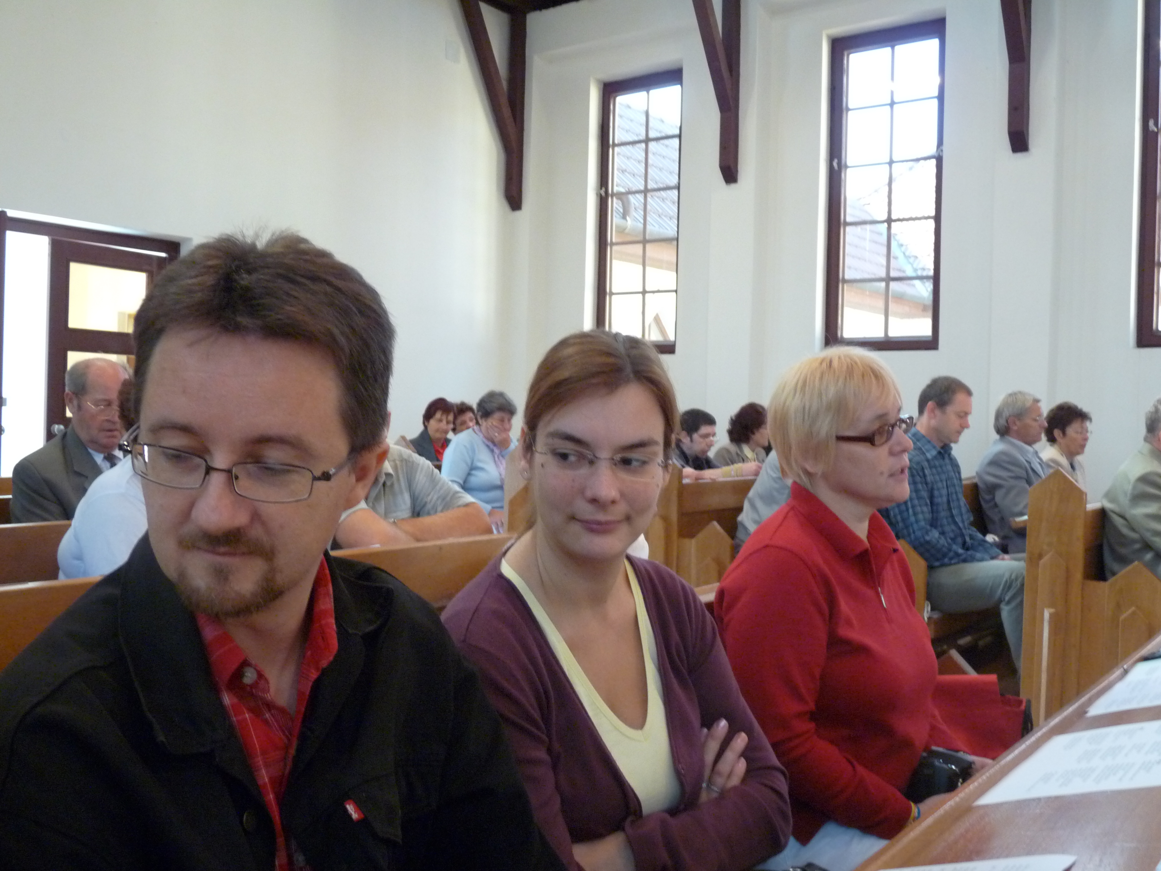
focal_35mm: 34
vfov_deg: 41.8
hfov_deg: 54.0
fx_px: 1140
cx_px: 580
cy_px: 436
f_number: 3
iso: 400
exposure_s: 1/25
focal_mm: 6
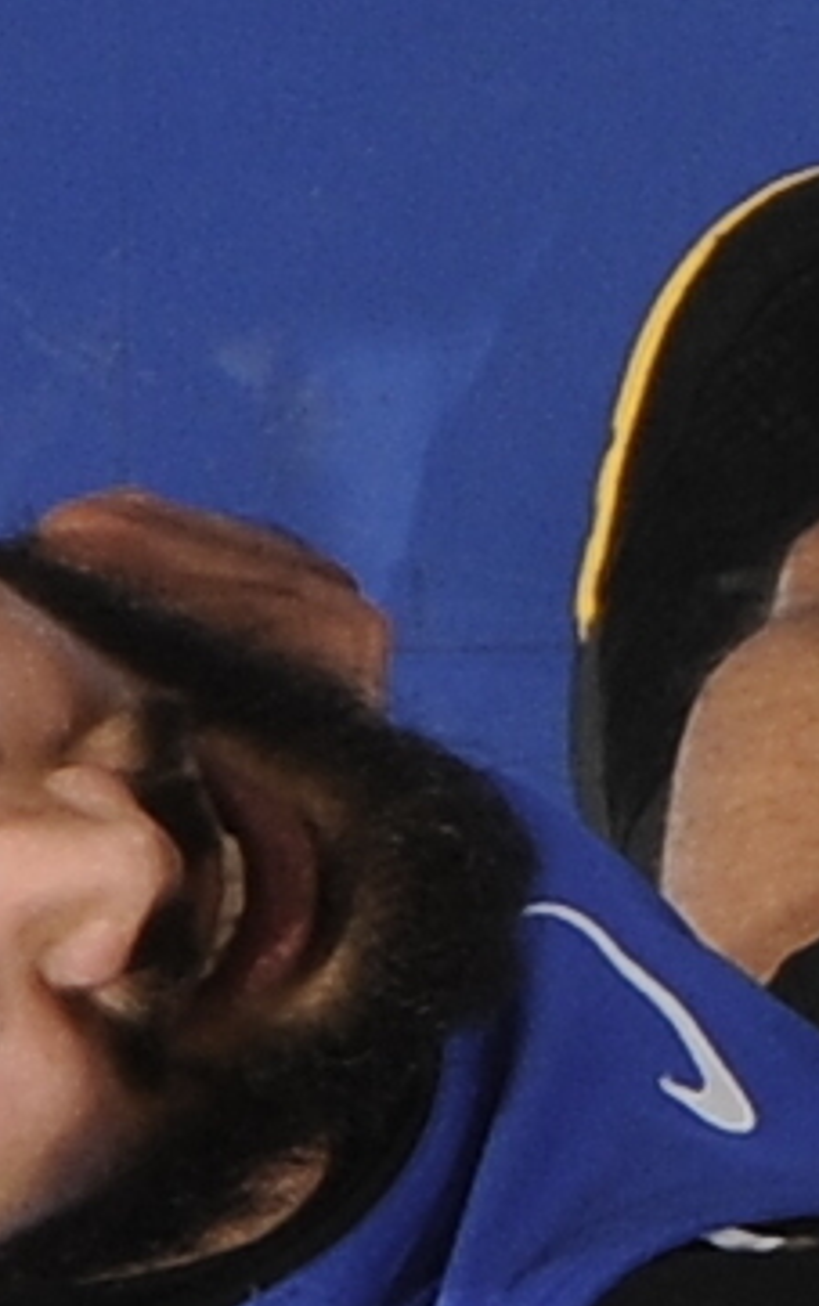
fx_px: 84687
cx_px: 2811
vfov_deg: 0.9
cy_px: 2473
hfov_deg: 0.6
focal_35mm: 2377
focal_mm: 240
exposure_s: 1/250
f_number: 7.1
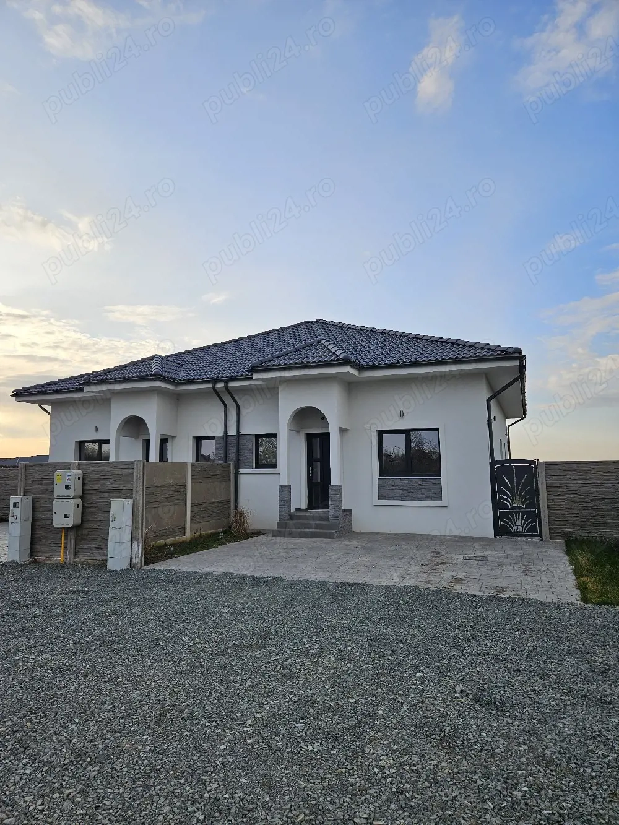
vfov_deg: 73.9
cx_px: 310
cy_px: 412
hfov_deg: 58.9
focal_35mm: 23
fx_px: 548
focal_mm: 5.4
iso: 25
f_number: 1.8
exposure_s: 1/769
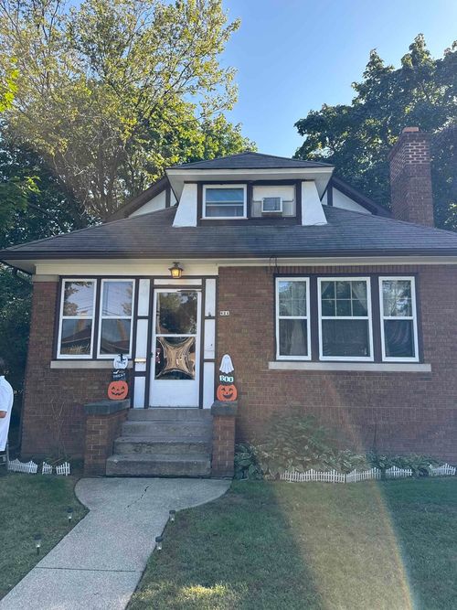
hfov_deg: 56.8
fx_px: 423
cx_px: 228
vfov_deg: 71.6
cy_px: 305
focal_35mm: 24
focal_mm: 6.76
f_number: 1.78
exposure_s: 1/966
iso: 80
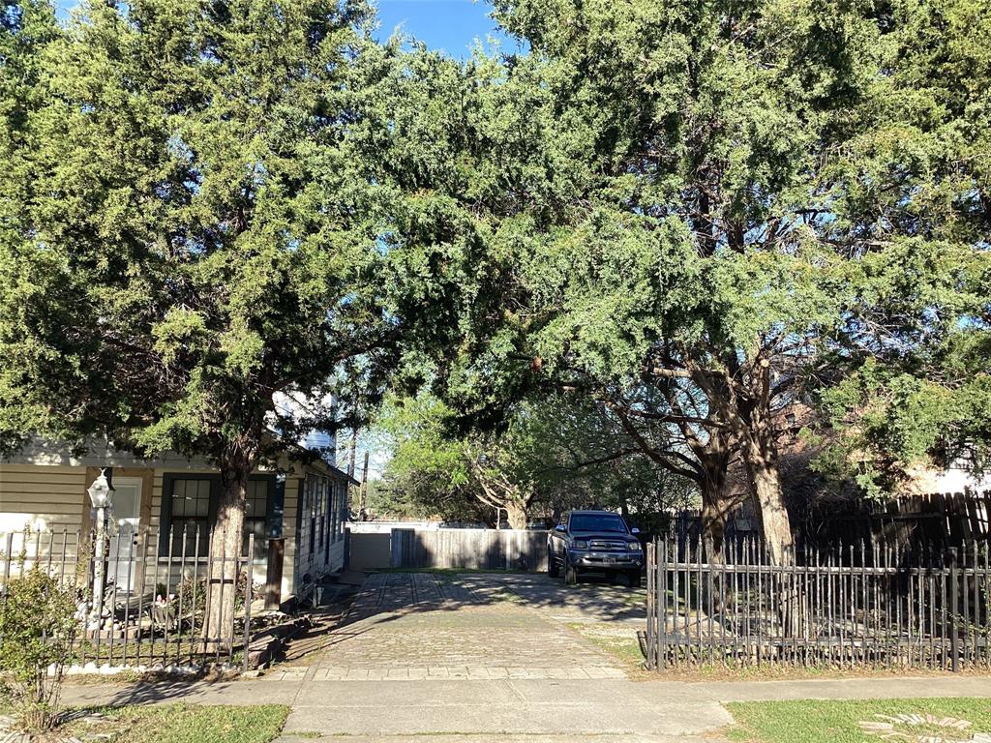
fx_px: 887
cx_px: 496
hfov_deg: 58.4
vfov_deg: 45.4
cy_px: 372
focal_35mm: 31
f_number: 2.4
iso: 25
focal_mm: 3.3
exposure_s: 1/399
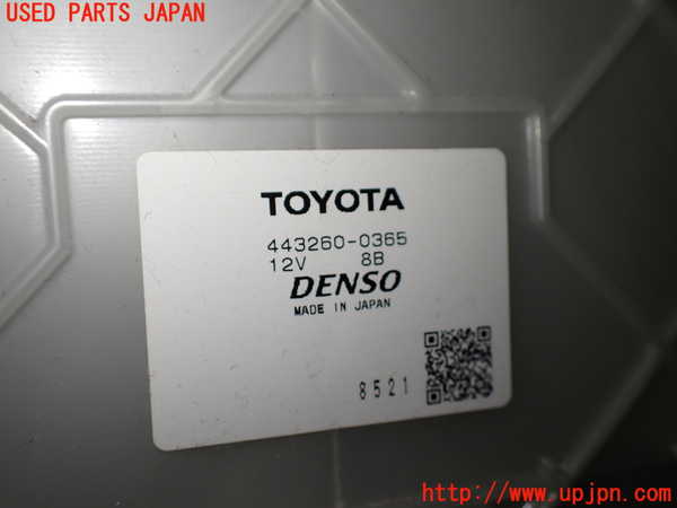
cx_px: 338
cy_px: 254
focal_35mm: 30
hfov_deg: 60.0
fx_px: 587
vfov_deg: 46.8
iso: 100
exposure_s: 1/200
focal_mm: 5.4
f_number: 2.3
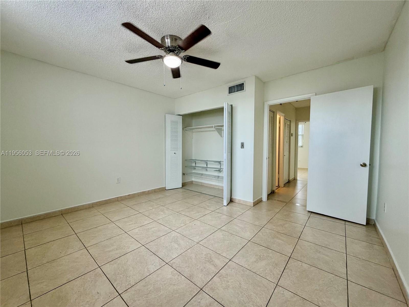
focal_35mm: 14
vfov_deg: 85.7
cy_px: 154
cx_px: 204
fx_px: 165
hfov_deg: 102.1
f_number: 2.2
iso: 250
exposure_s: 1/120
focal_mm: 2.22
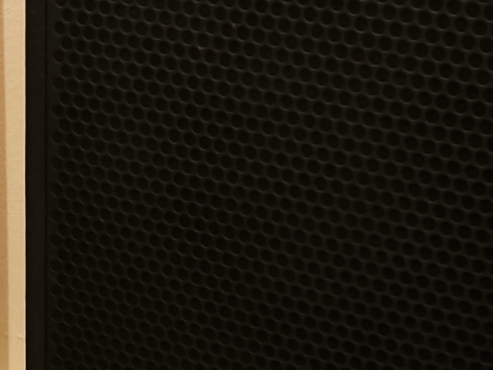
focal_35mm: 130
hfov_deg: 14.9
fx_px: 1852
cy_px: 212
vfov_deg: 11.4
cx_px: -14
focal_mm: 5.35
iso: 1000
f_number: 1.7
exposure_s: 1/25
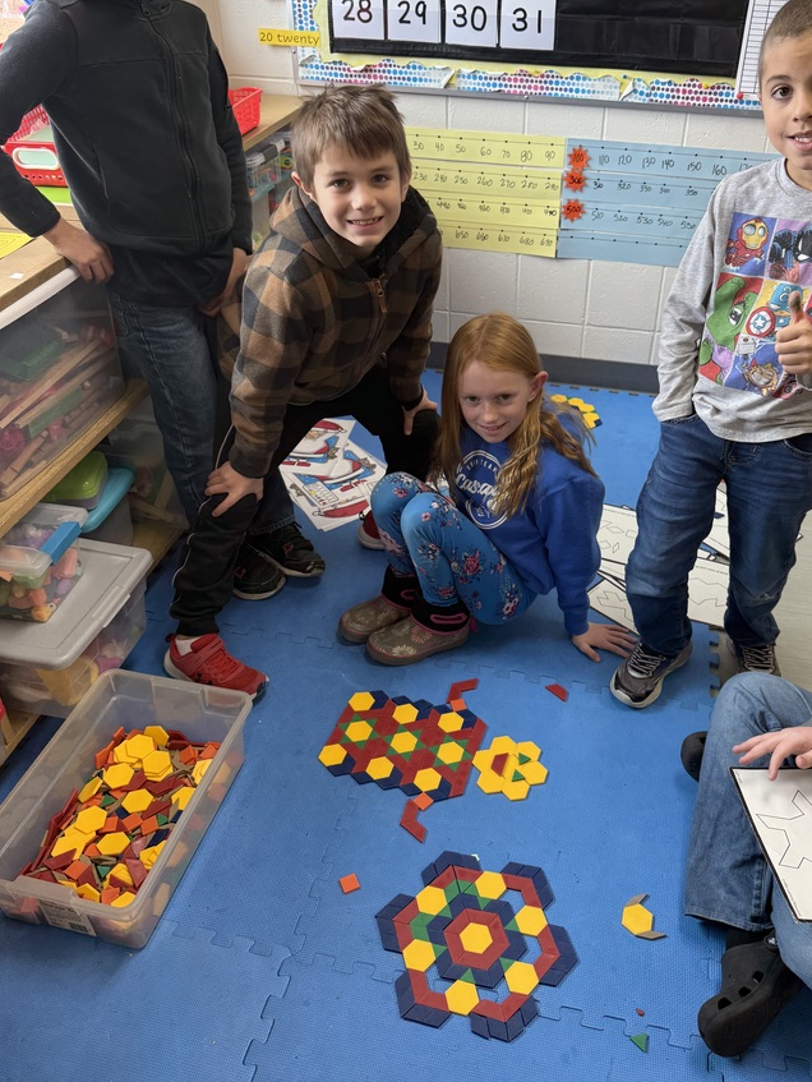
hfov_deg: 48.0
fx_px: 906
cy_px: 482
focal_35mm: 29
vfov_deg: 61.5
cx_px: 489
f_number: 1.78
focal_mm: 6.76
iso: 100
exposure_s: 1/120
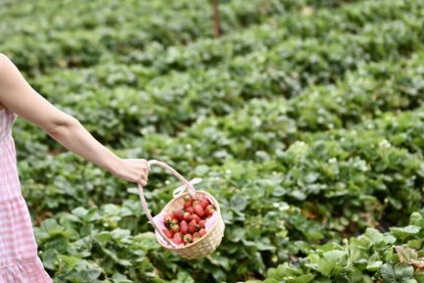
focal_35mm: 118
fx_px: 1389
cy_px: 89
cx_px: 134
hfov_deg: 17.3
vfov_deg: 11.6
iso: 110
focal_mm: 50
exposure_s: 1/1250
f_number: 1.8
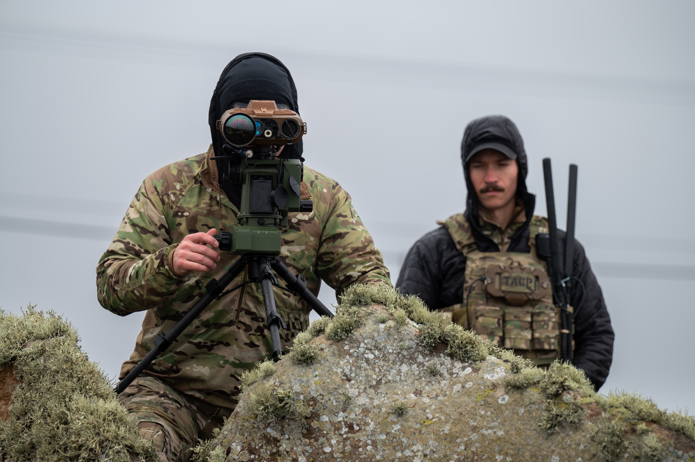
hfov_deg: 10.3
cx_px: 348
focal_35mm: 200
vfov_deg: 6.9
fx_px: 3858
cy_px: 231
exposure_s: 1/320
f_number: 4.5
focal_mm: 200
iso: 100
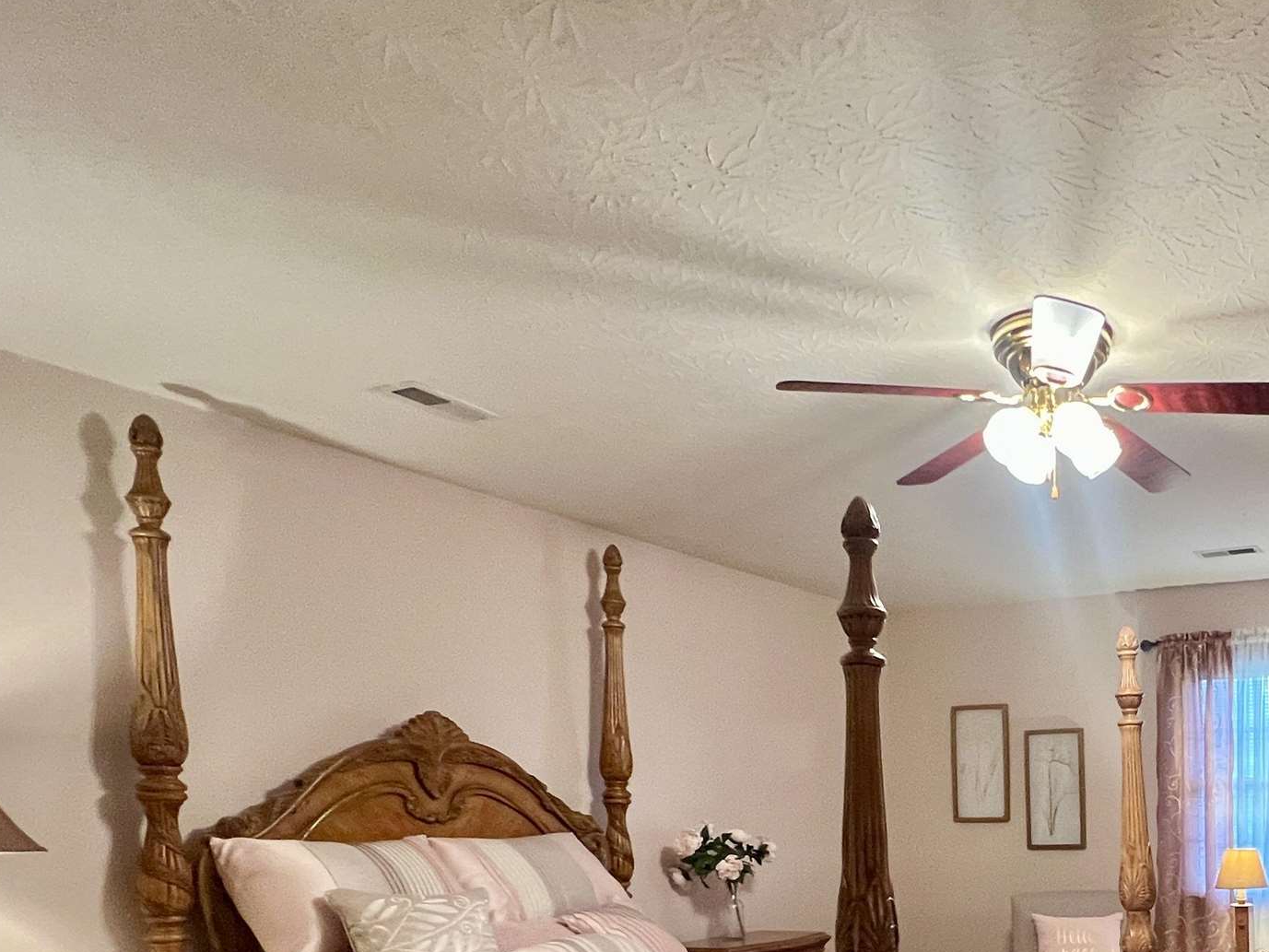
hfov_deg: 54.8
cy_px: 876
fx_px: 1063
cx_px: 1108
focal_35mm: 29
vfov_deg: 43.6
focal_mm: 1.57
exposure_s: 1/60
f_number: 1.8
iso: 320
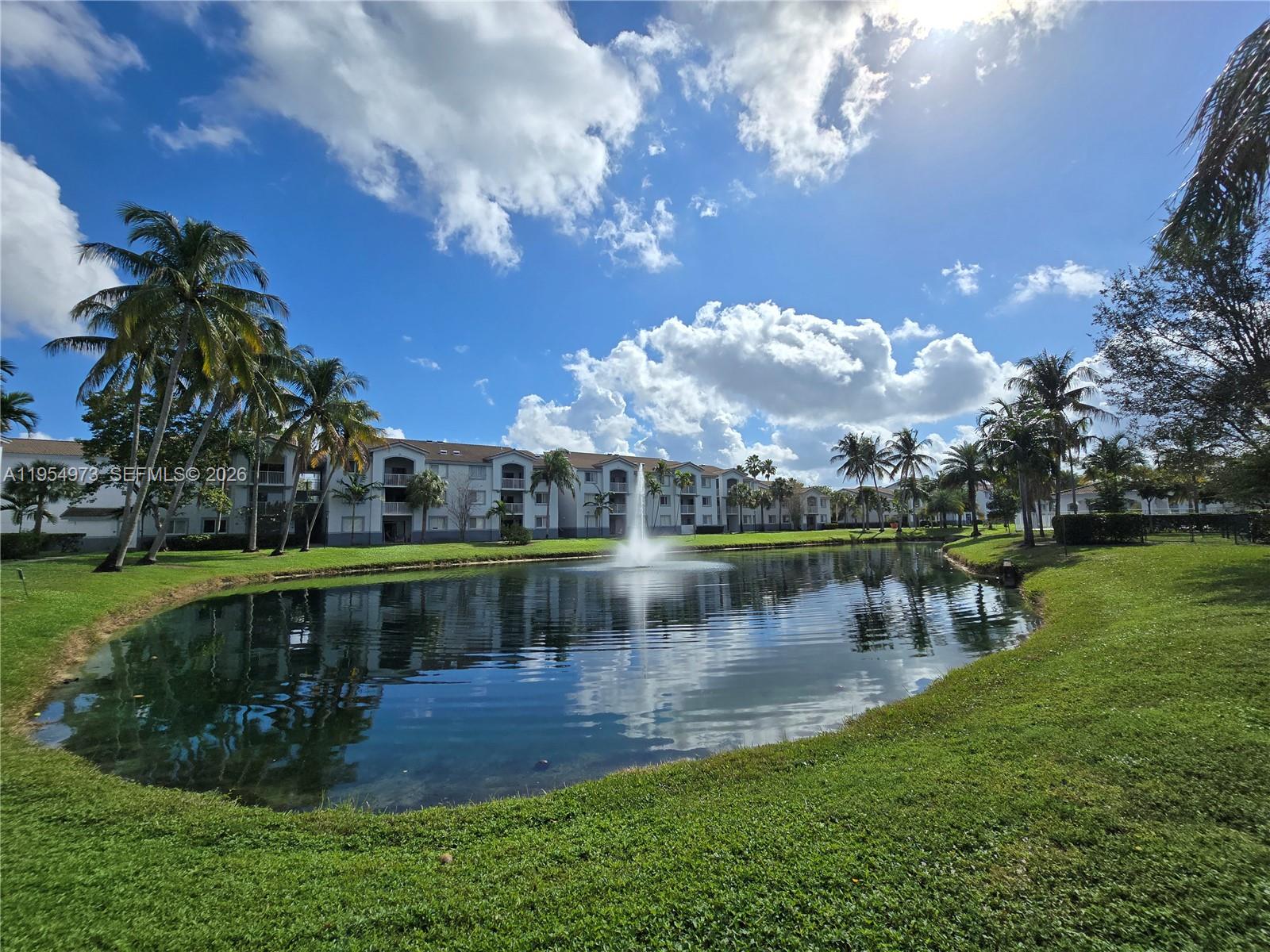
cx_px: 635
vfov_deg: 89.9
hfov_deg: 106.2
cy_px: 476
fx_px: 477
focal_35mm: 13
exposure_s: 1/6766
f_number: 2.2
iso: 50
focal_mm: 2.2
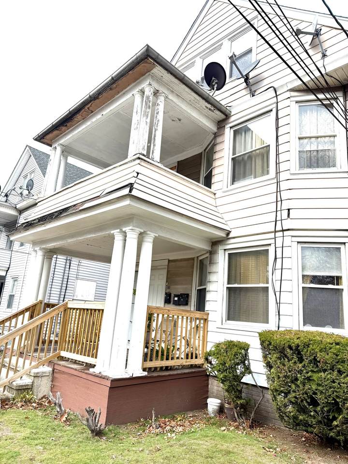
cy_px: 232
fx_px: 322
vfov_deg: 71.6
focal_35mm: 24
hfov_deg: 56.8
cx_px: 174
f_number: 1.78
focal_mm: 6.76
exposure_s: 1/2525
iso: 80
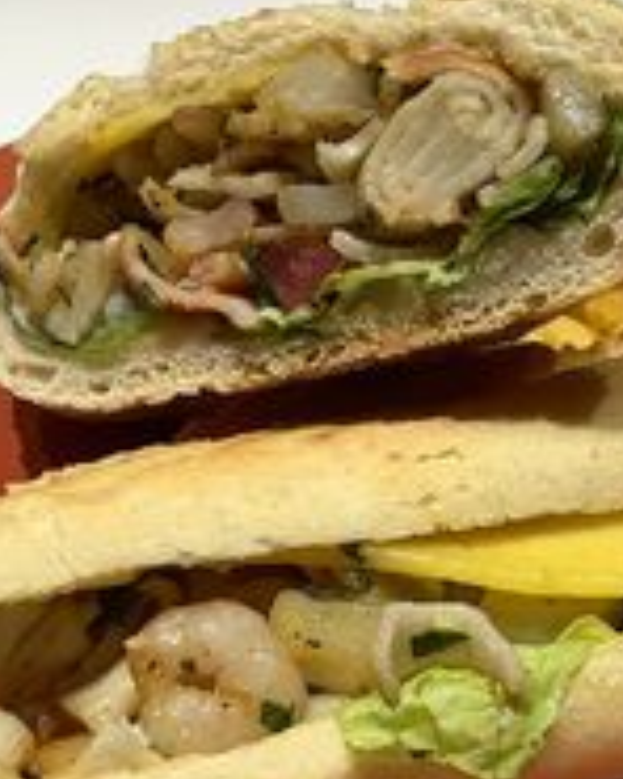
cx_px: 581
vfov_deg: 26.4
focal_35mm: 70
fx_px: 1613
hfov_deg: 21.3
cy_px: 672
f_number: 2.4
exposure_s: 1/100
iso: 80
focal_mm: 3.3
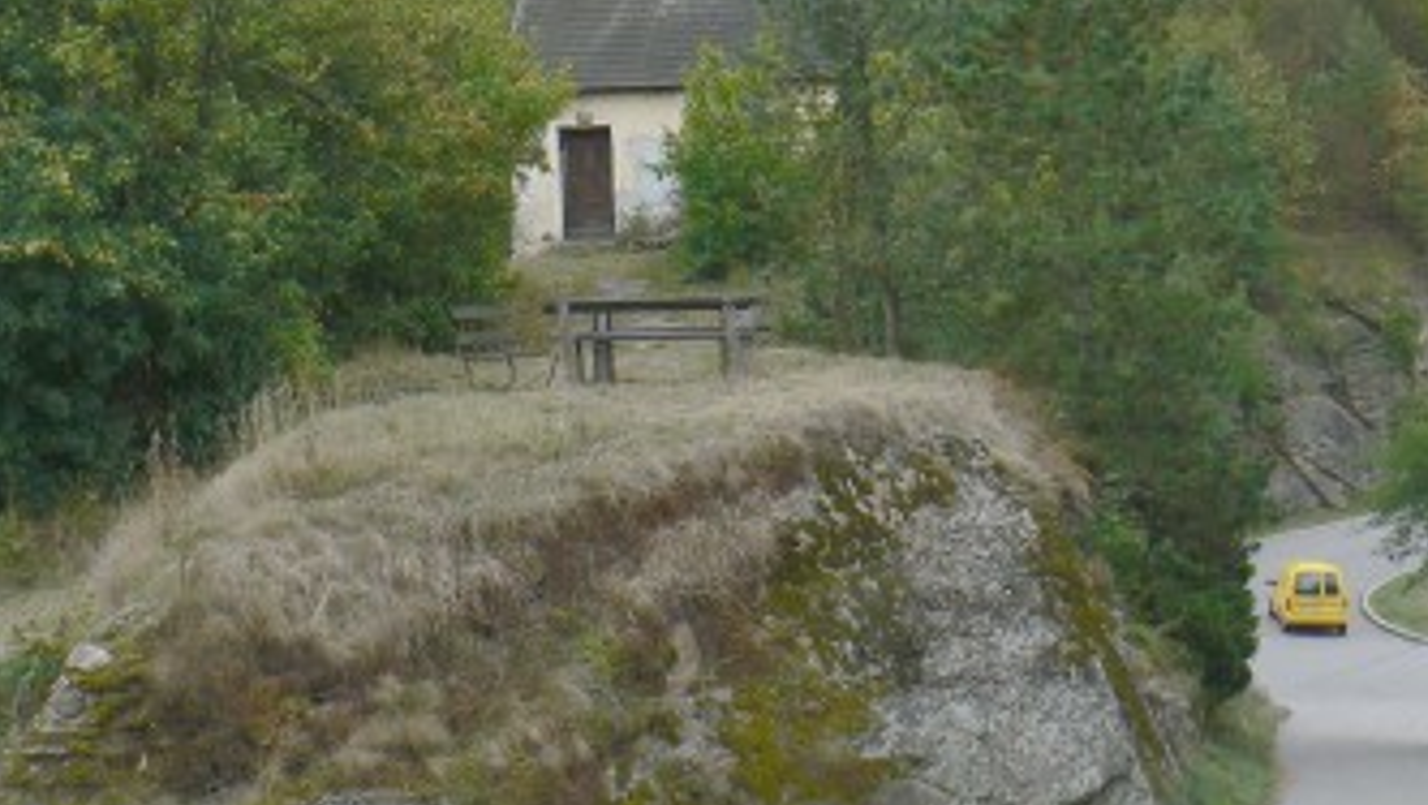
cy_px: -77
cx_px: 716
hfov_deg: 33.8
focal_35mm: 62
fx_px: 2348
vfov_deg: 18.7
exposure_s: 1/320
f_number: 5.6
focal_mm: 7
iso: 100
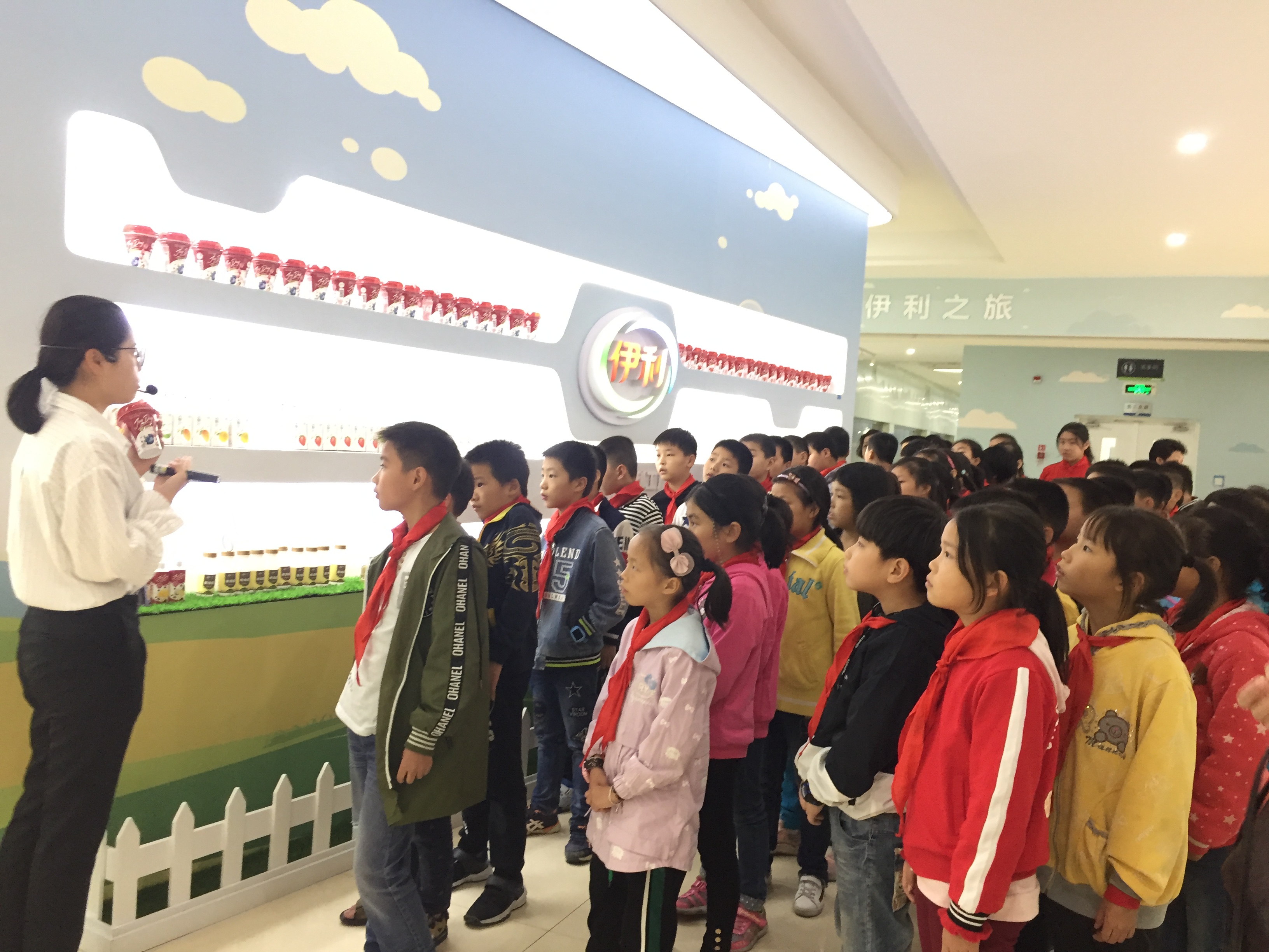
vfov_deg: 48.2
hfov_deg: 61.7
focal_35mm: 29
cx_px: 634
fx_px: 1063
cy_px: 476
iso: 160
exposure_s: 1/33
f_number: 2.2
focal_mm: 4.15
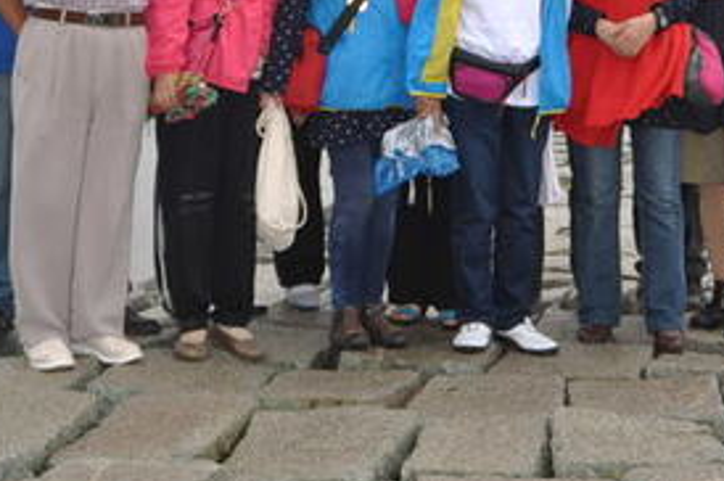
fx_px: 1848
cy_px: 33
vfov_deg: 14.6
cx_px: 373
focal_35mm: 92
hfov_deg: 22.2
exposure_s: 1/200
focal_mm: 28
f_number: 4.5
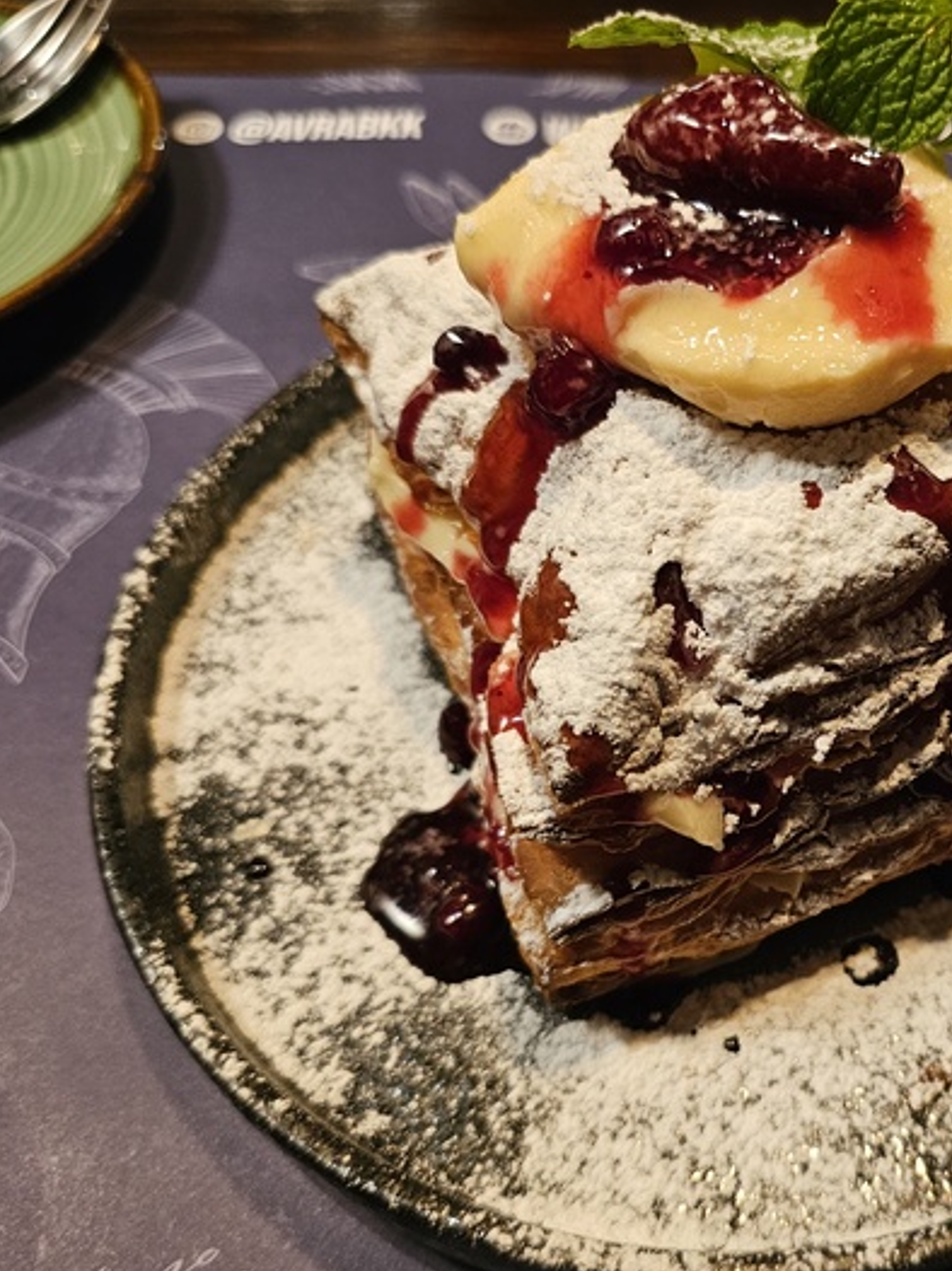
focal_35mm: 35
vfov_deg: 52.6
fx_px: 1284
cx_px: 790
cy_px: 698
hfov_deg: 38.8
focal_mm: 6.3
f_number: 1.7
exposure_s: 1/26
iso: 500
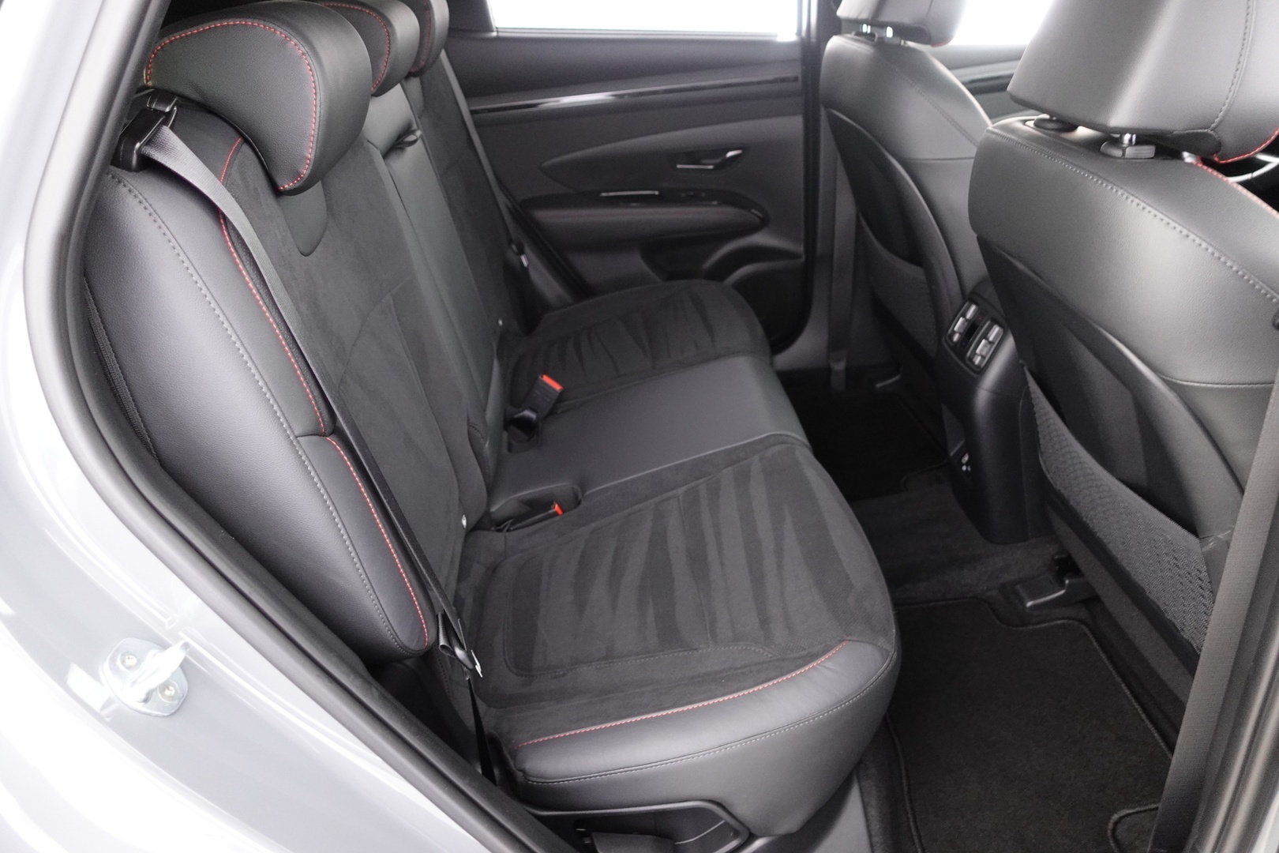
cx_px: 640
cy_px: 426
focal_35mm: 24
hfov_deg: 73.7
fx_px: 853
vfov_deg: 53.1
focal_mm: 9.4
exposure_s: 1/8
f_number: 1.8
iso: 1250
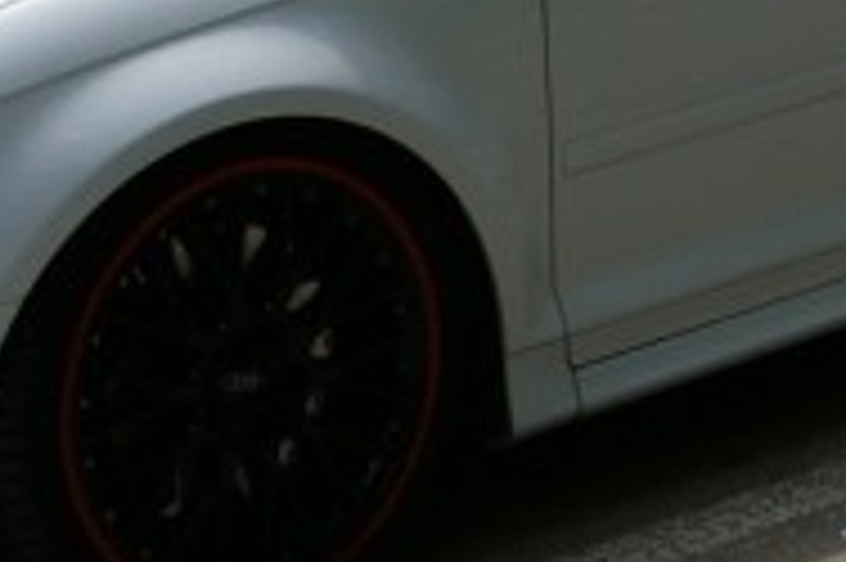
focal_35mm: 147
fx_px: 3455
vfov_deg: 9.2
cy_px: -25
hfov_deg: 13.9
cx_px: 549
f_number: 8
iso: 200
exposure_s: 1/180
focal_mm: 23
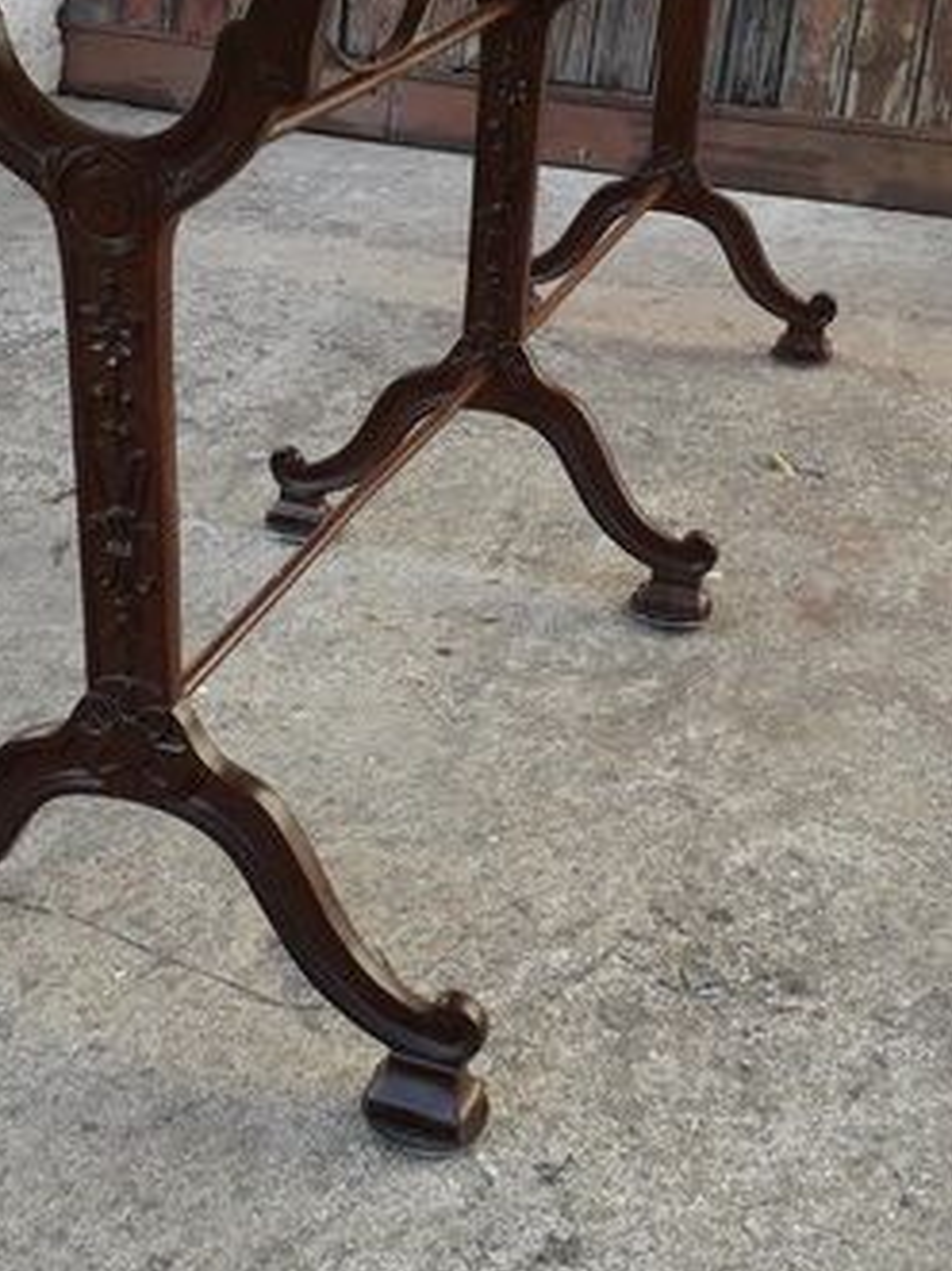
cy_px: 495
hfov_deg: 29.5
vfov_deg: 38.7
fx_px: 1798
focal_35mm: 49
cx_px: 349
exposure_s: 1/215
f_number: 1.9
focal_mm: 3.6
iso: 40
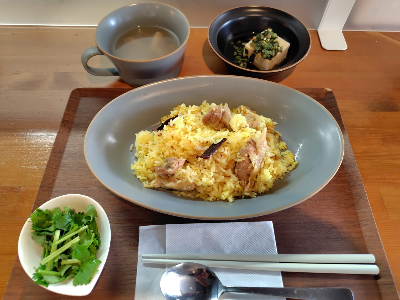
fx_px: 266
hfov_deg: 73.9
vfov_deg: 58.9
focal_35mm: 23
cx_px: 200
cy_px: 150
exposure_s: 1/50
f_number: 1.9
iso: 405
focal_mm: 5.6
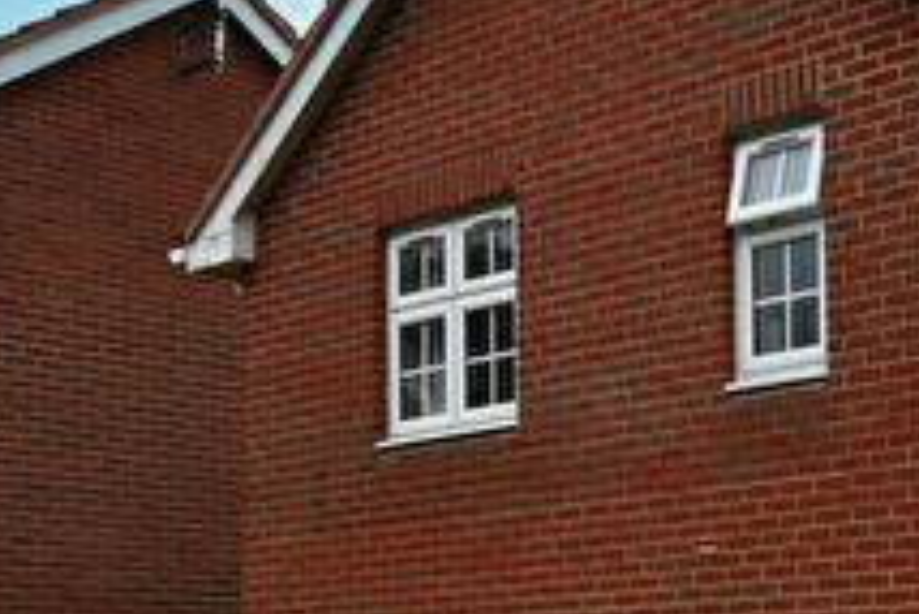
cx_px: 983
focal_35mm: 74
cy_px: 612
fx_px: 1881
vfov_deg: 18.1
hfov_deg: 25.6
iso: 100
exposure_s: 1/200
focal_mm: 15
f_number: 9
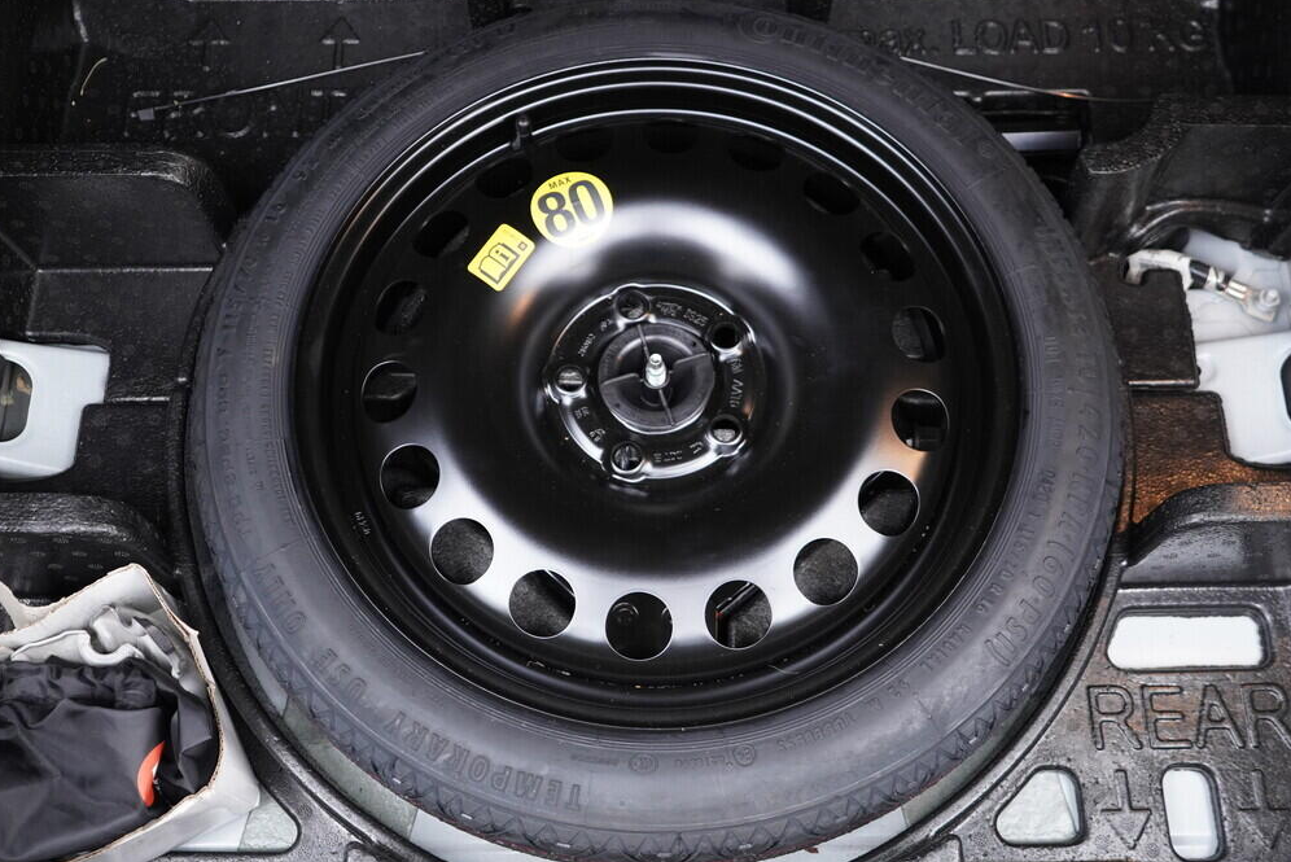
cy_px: 436
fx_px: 1327
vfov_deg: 36.0
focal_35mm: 37
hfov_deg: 51.9
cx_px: 651
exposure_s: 1/40
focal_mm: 24
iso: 640
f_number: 2.8
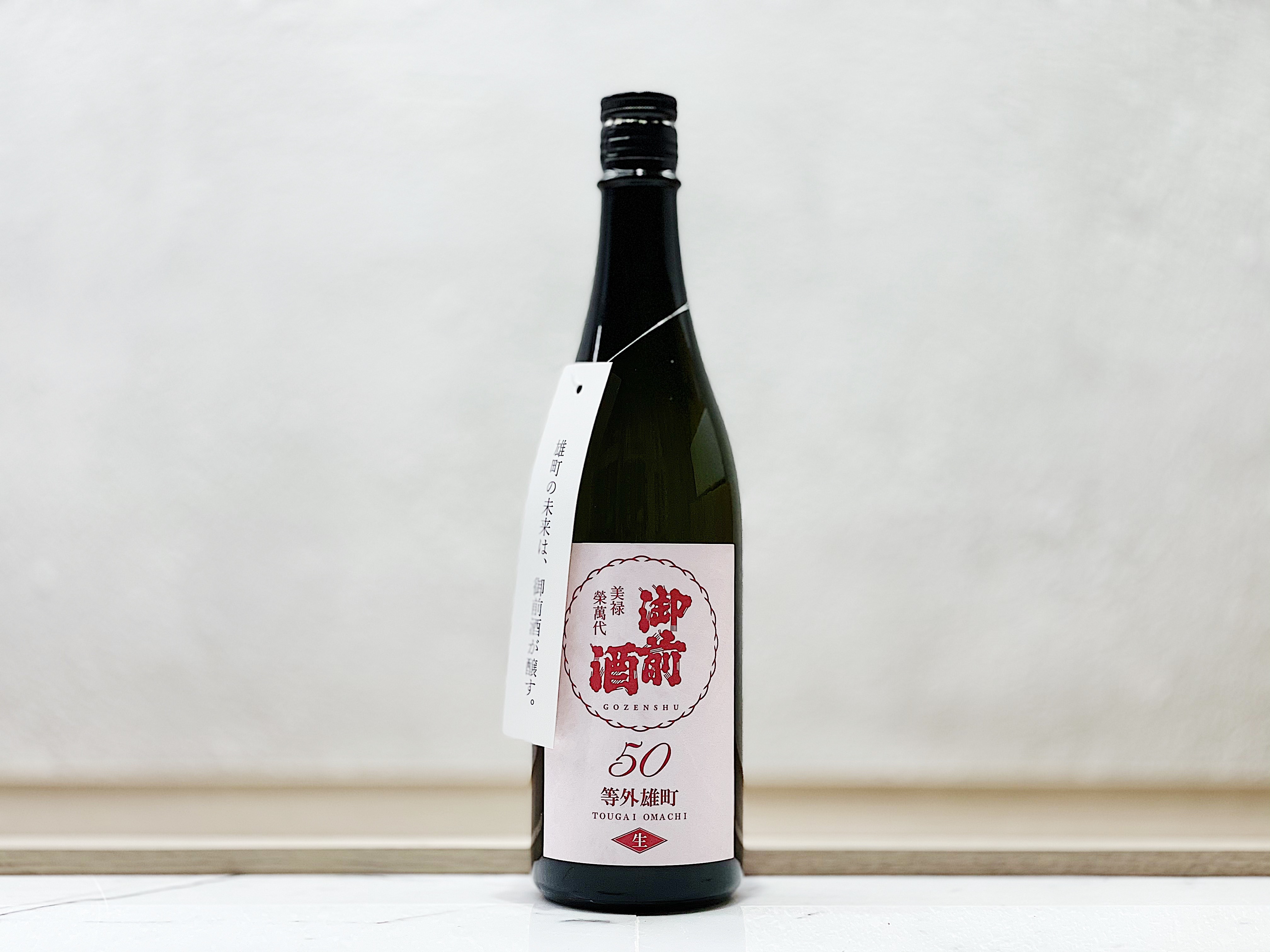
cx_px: 635
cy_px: 476
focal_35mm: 52
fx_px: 1908
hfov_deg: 36.8
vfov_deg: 28.0
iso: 64
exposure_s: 1/100
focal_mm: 6
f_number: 2
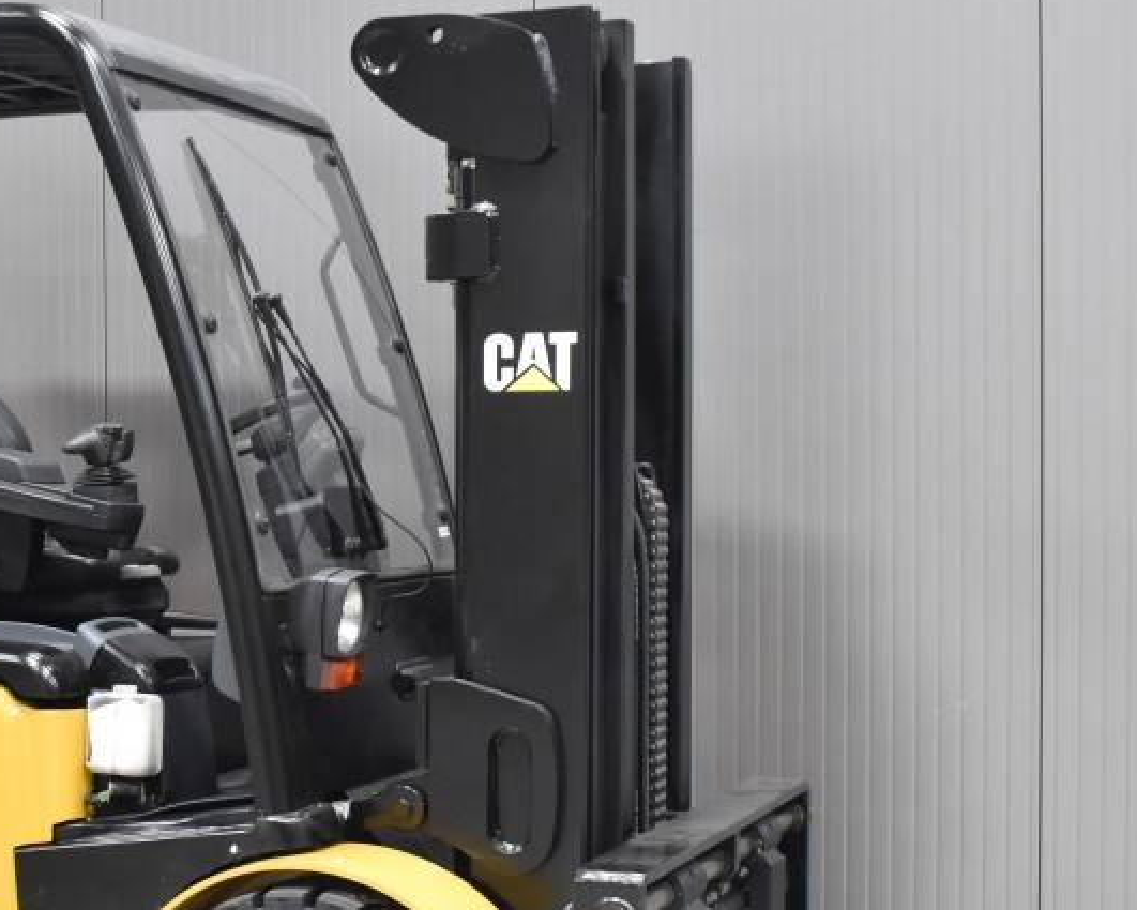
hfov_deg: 26.6
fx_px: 2356
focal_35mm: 70
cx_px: 227
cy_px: 585
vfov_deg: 21.8
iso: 1600
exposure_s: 1/25
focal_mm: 22
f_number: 5
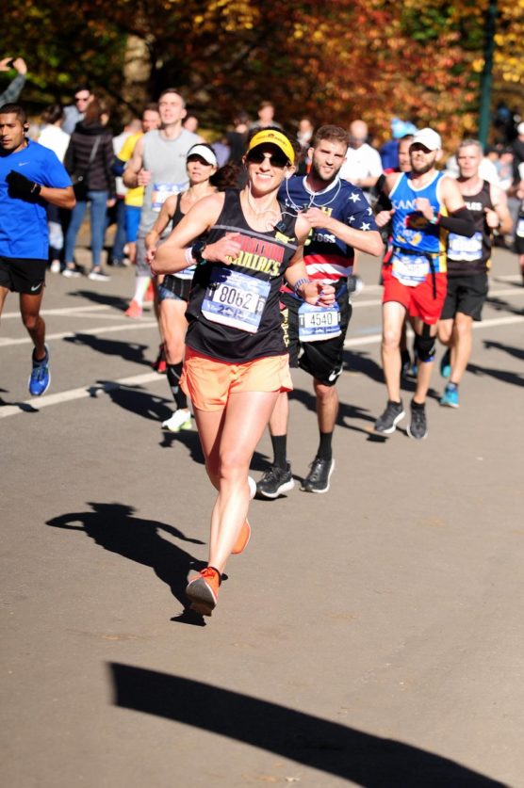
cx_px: 262
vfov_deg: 14.4
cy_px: 394
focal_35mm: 142
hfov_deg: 9.6
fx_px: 3119
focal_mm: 95
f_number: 2.8
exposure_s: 1/8000
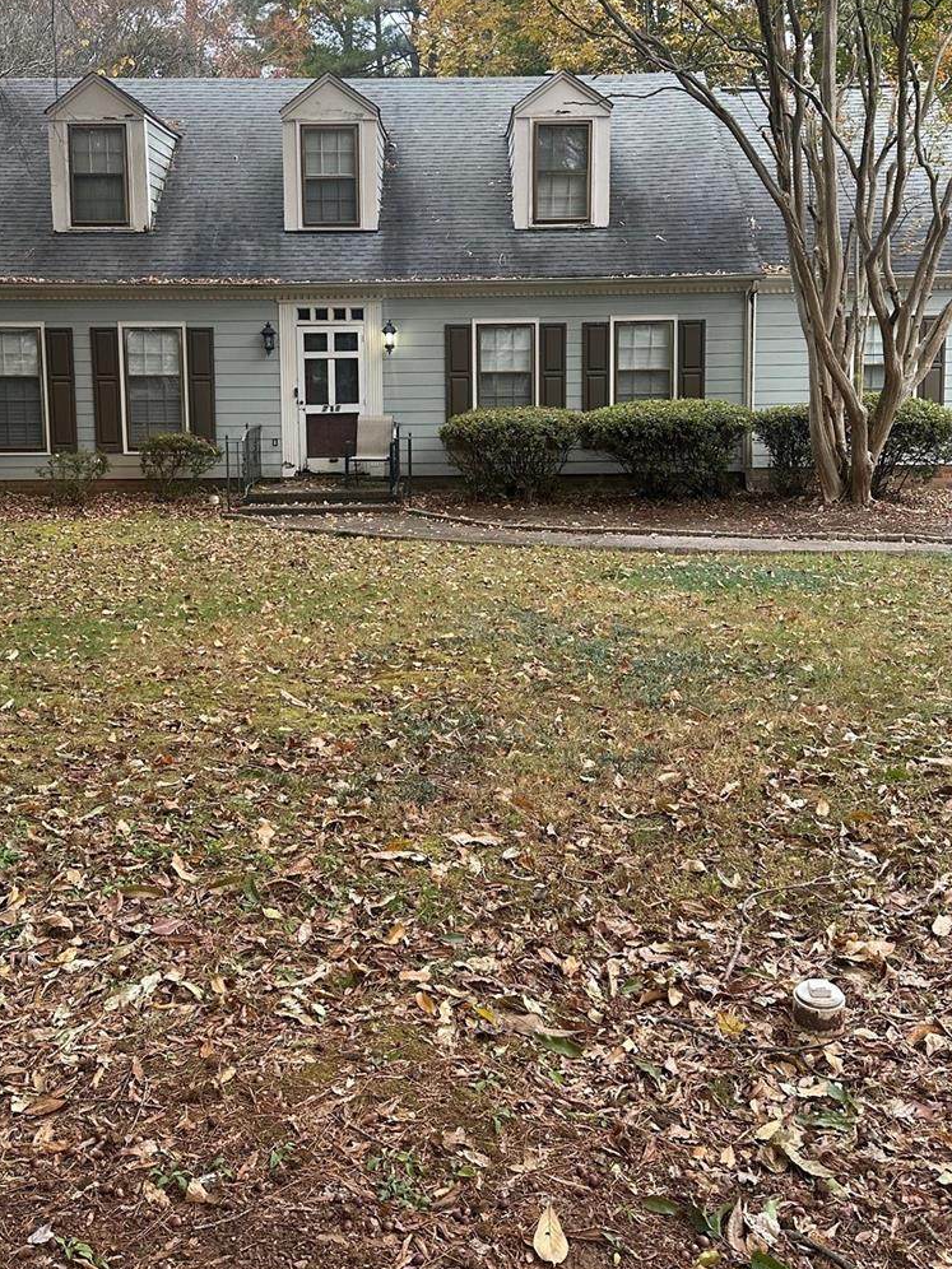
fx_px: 1357
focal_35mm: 37
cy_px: 503
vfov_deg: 49.8
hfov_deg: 38.6
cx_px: 444
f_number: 1.78
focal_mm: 6.86
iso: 125
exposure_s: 1/121
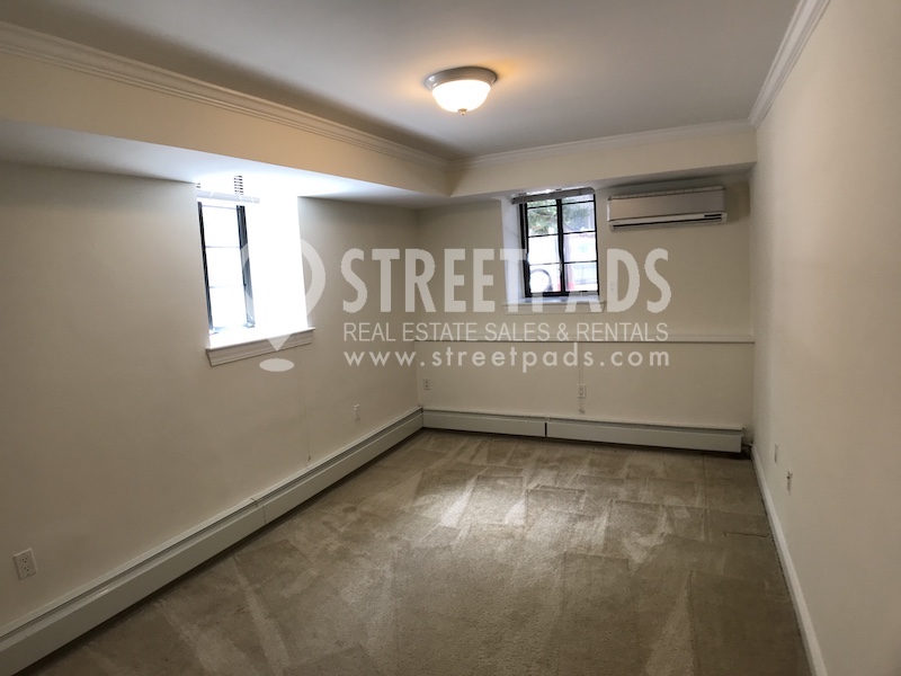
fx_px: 729
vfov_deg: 49.7
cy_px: 338
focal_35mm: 28
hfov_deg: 63.4
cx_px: 450
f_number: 1.8
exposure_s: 1/50
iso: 25
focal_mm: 3.99
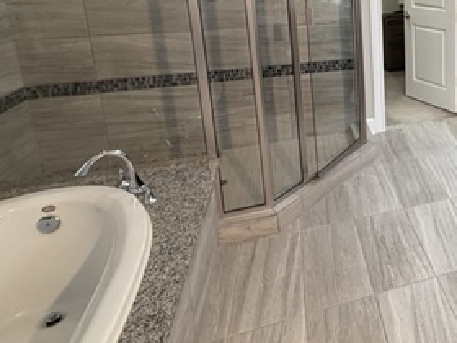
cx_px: 454
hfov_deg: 47.5
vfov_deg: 41.2
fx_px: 422
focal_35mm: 32
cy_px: 44
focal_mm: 2.22
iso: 160
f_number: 2.2
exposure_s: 1/60
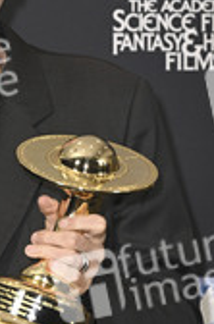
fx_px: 1884
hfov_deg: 6.5
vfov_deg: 9.8
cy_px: 181
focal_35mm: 210
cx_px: -25
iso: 2000
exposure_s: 1/320
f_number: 5.6
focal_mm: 88
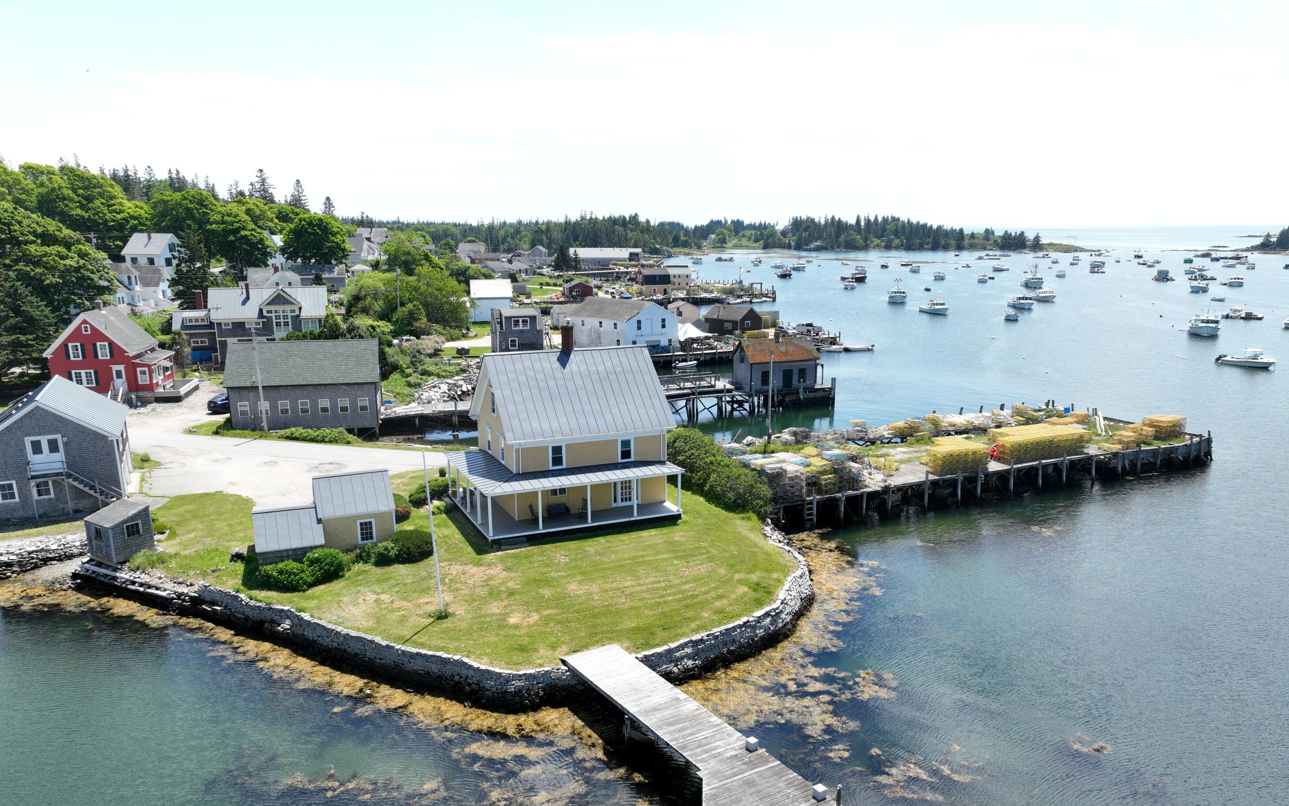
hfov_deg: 70.4
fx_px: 913
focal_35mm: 26
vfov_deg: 47.4
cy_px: 473
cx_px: 643
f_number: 5.6
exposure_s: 1/240
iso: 100
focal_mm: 12.29
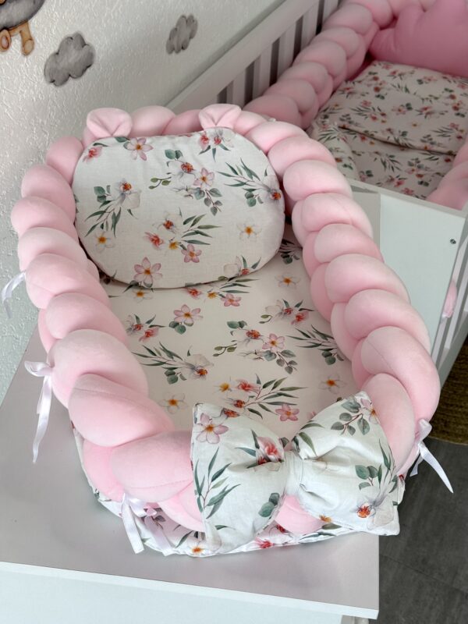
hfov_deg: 30.3
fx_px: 865
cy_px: 312
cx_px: 234
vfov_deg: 39.7
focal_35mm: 48
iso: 64
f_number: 1.78
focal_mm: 6.76
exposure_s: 1/263
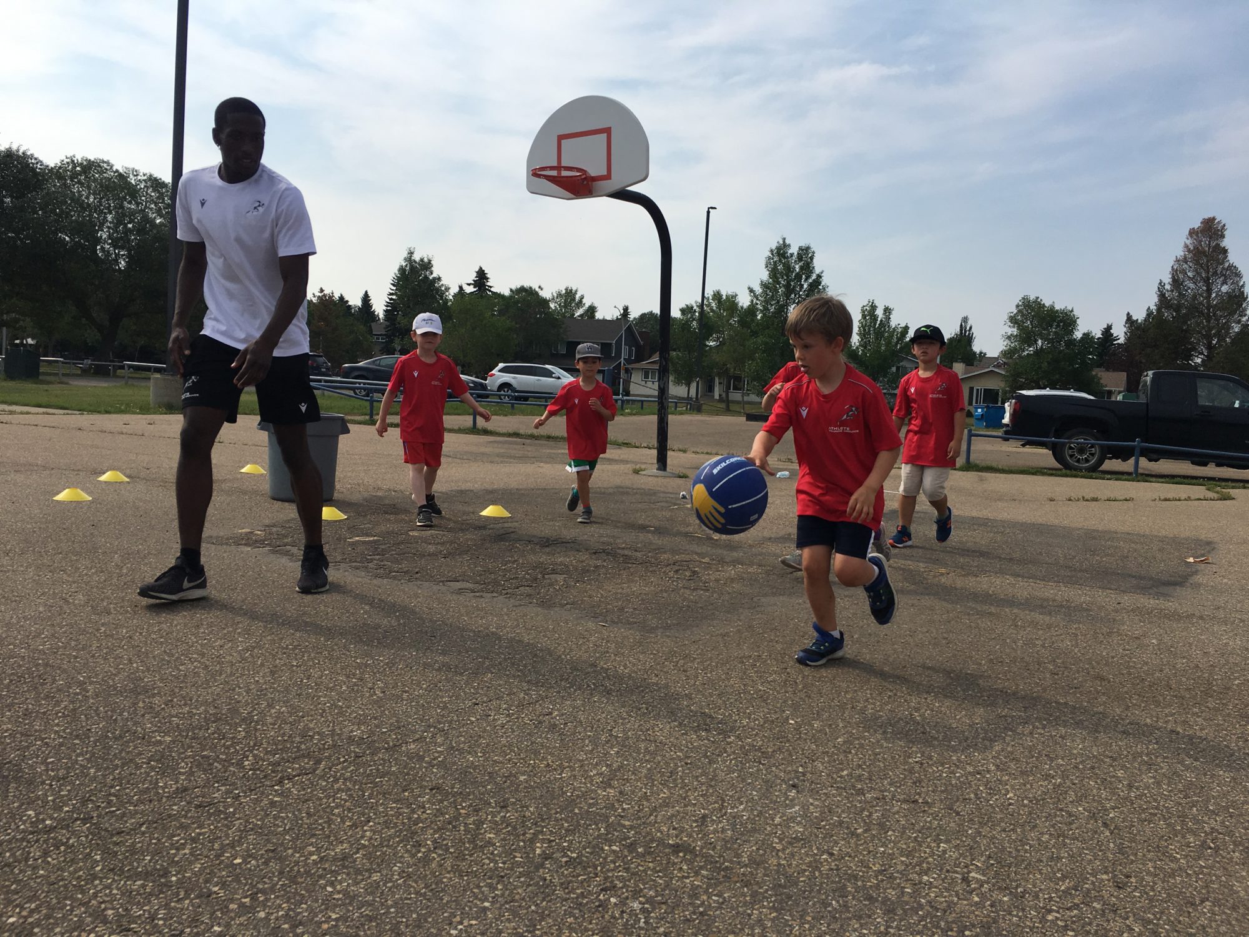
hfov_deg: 61.7
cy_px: 468
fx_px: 1046
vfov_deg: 48.2
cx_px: 624
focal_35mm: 29
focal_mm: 4.15
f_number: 2.2
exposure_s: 1/2747
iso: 25
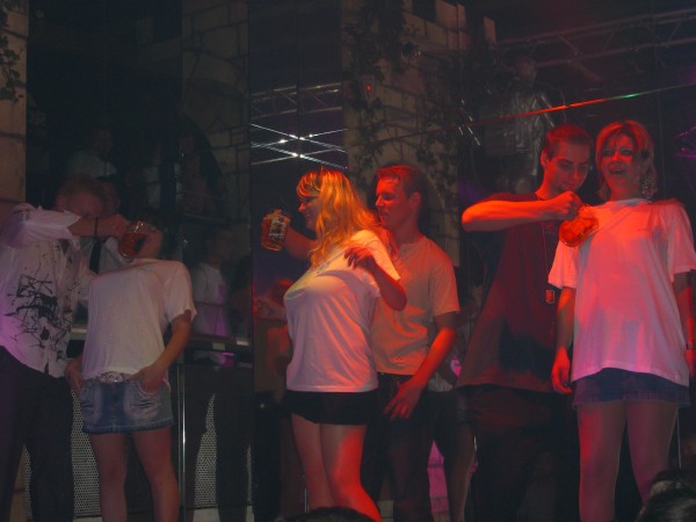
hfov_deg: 28.6
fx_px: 1367
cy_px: 261
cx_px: 348
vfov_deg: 21.6
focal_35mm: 68
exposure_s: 1/60
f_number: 4
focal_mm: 14.2
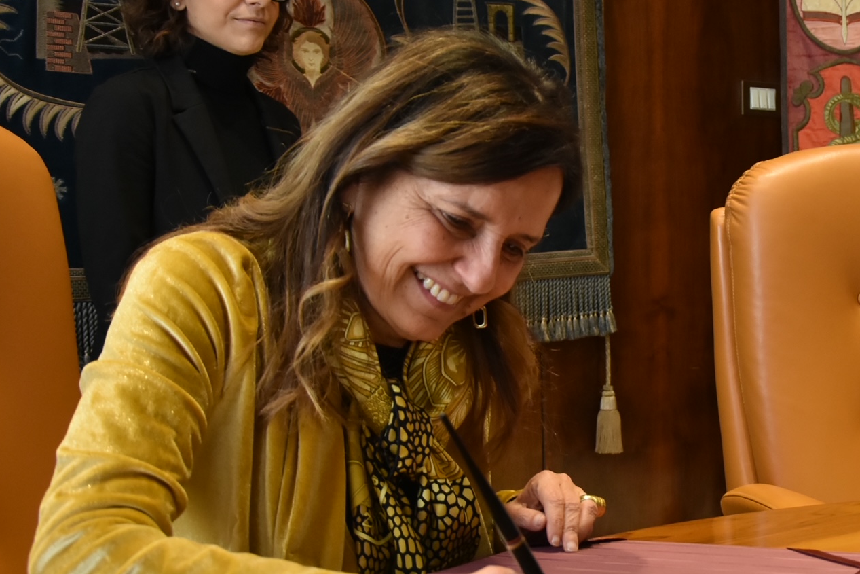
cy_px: 342
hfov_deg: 34.6
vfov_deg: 24.2
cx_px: 688
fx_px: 1335
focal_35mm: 56
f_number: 4
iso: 1400
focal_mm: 21
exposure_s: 1/60
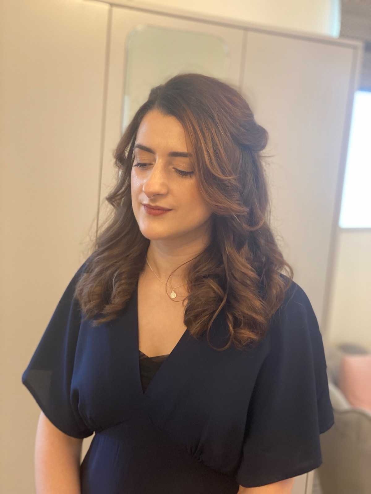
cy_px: 247
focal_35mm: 52
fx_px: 743
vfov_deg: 36.8
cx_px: 186
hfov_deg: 28.0
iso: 160
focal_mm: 6
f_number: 2
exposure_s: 1/33
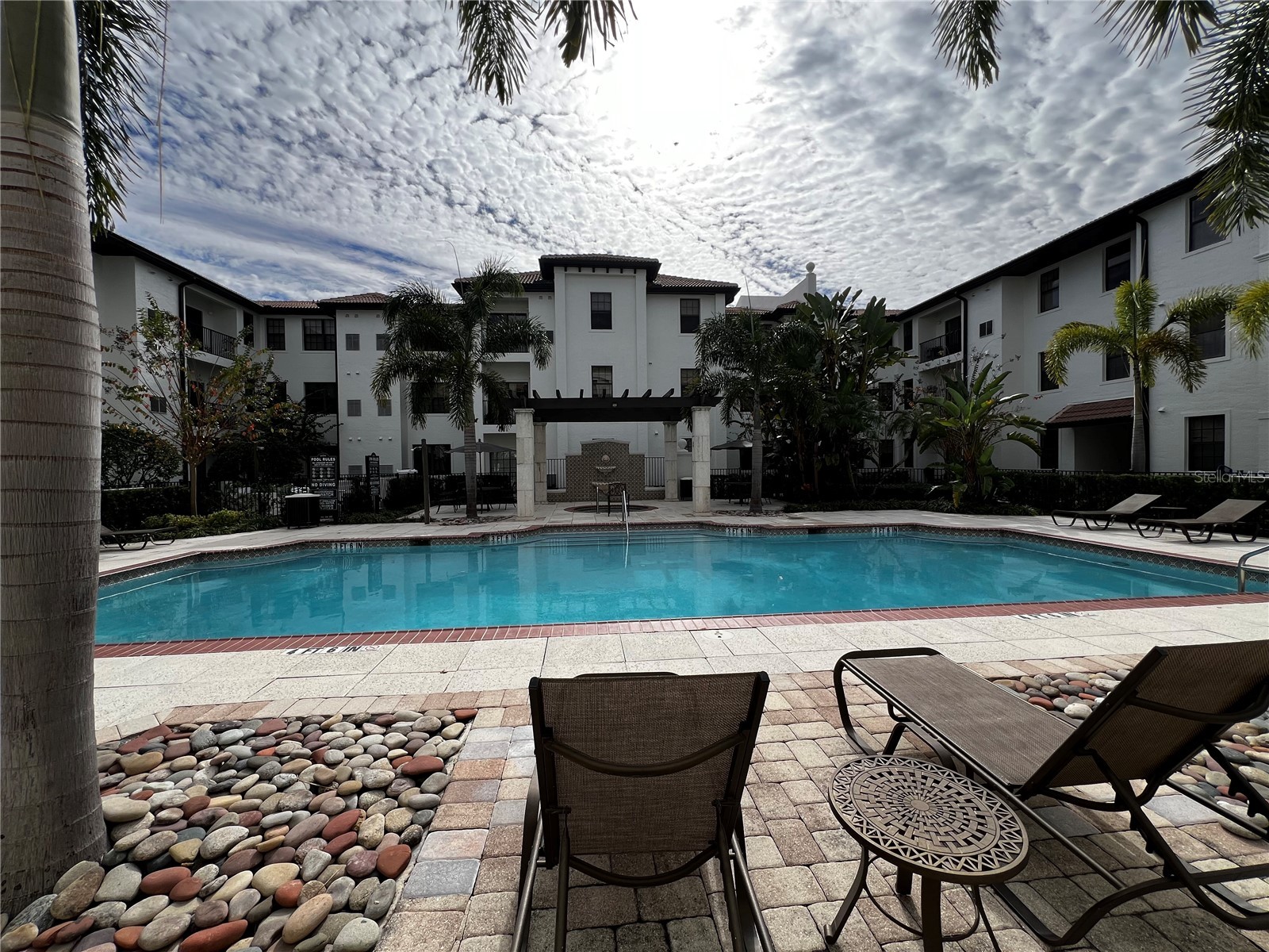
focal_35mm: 13
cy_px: 476
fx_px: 477
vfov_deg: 89.9
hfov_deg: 106.2
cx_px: 634
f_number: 1.8
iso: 32
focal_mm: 1.57
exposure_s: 1/1845
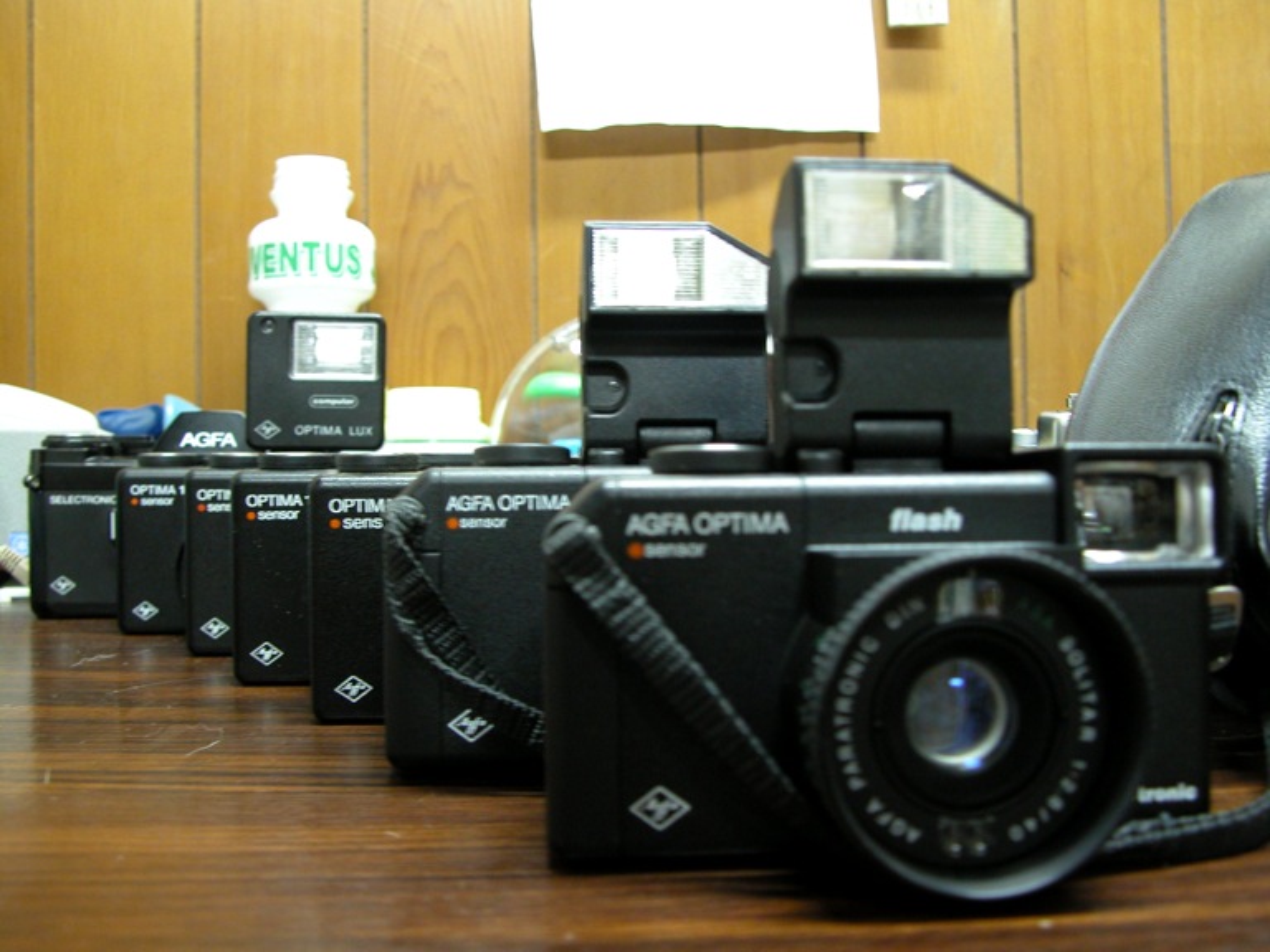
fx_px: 1284
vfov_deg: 40.7
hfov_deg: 52.6
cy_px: 476
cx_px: 635
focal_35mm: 35
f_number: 2.8
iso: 243
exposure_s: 1/4.4
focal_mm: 8.9
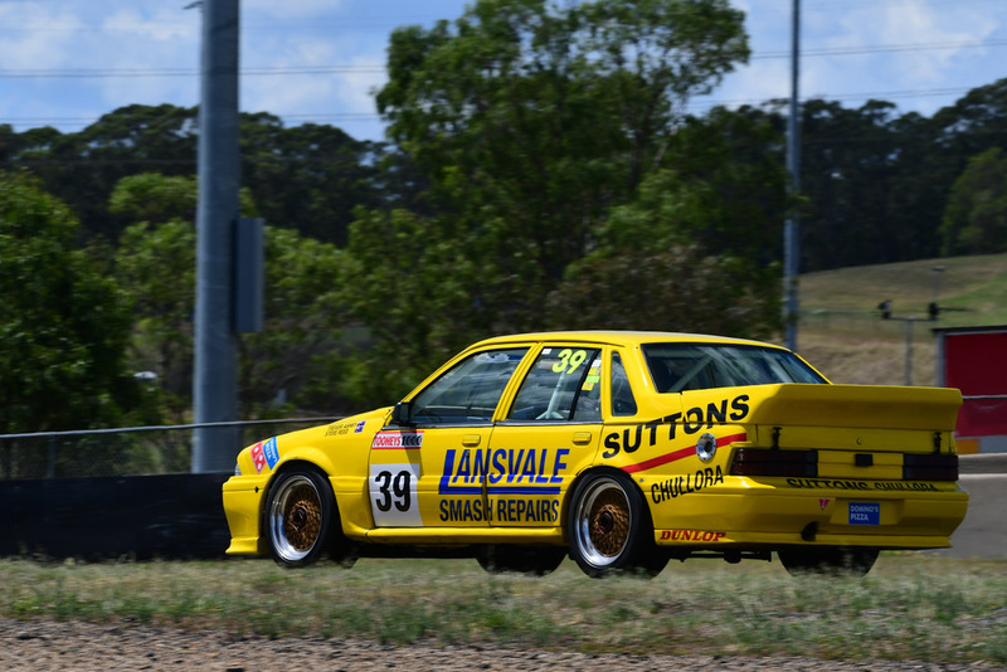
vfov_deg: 4.6
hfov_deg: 6.9
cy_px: 336
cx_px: 504
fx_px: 8394
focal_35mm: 300
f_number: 10
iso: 200
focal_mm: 200
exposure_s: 1/640
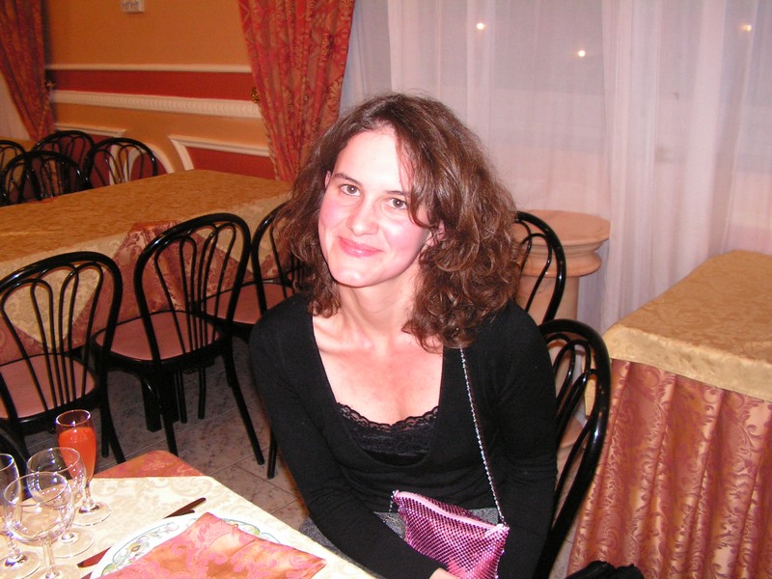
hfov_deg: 51.4
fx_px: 803
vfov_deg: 39.7
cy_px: 290
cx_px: 386
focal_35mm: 36
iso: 200
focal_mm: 6
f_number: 3.2
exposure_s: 1/40
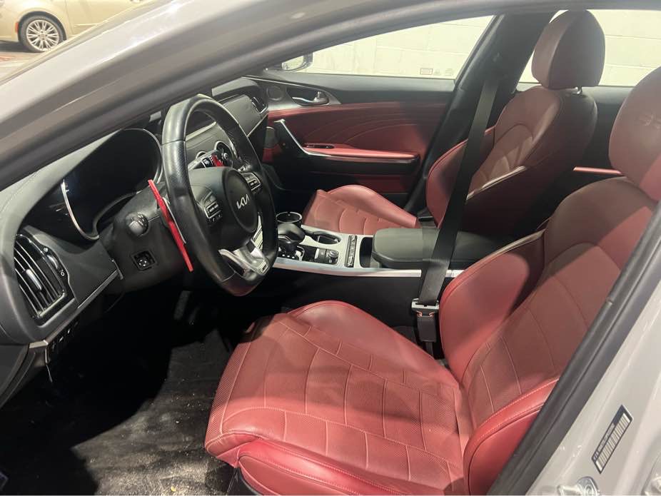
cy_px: 248
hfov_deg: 67.3
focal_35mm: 26
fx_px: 497
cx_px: 330
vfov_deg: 53.1
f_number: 1.5
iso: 500
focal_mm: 5.7
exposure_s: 1/40
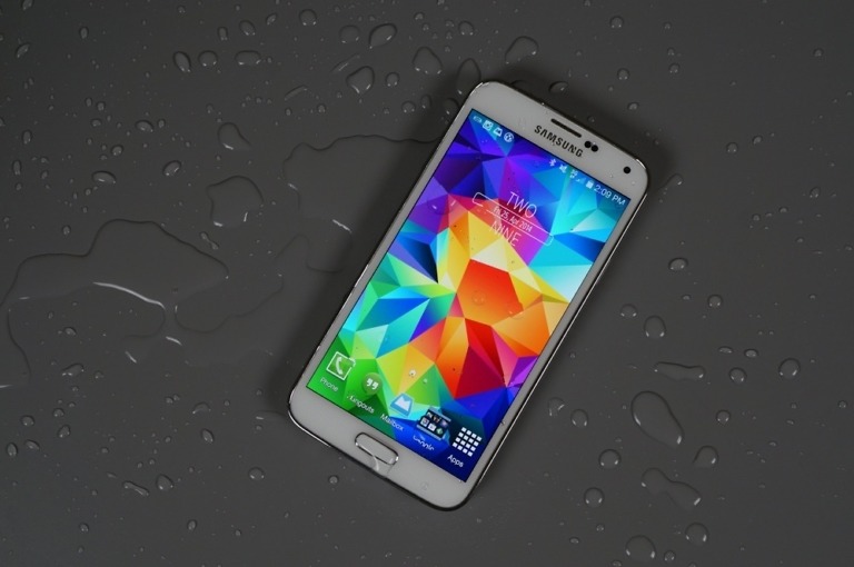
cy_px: 284
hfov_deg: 43.7
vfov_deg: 29.8
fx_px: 1066
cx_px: 427
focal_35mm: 45
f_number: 7.1
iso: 400
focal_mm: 30
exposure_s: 1/60
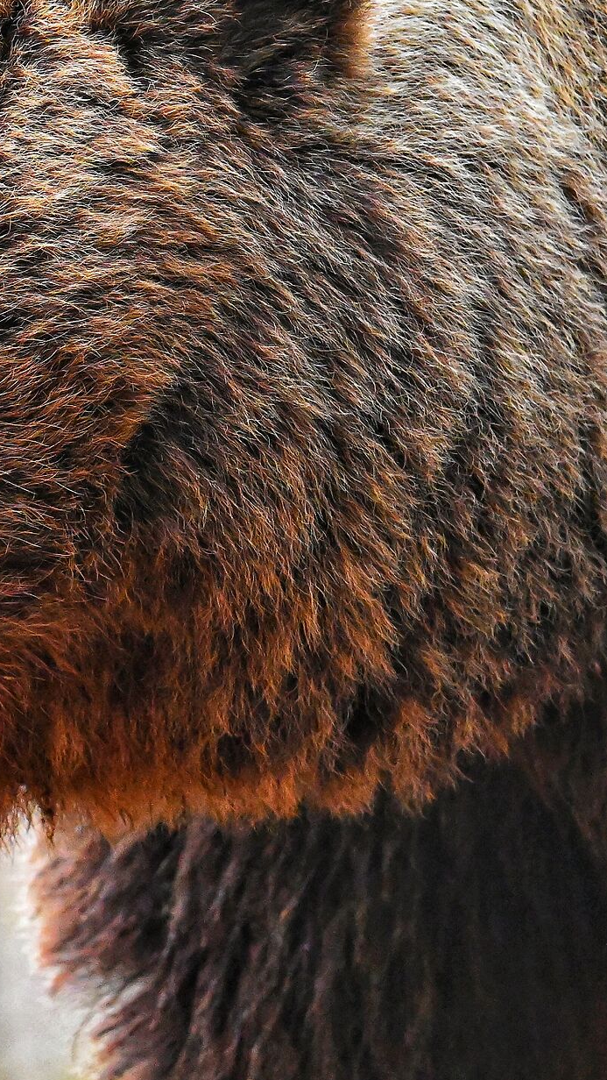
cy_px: 392
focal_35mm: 765
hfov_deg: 1.6
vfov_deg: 2.8
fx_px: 21889
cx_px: 242
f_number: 6.3
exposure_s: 1/1000
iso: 6400
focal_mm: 250
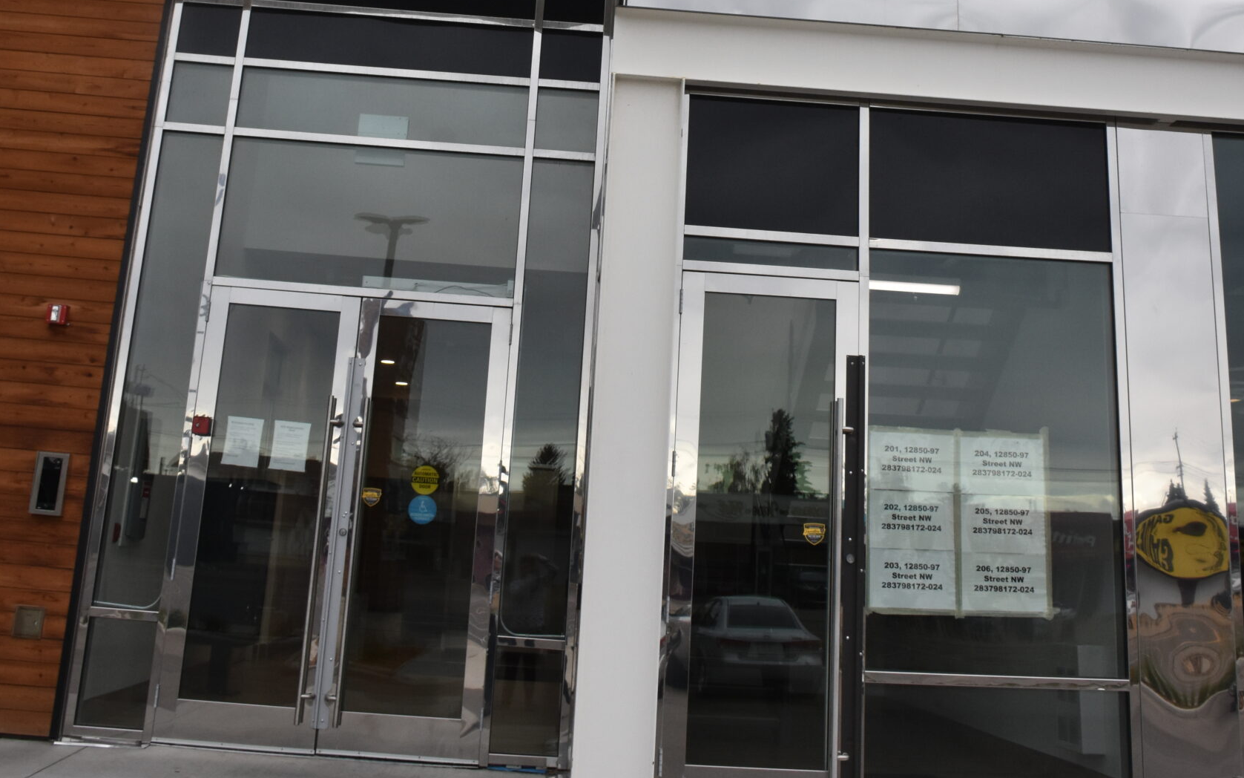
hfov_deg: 47.2
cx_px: 618
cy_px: 19
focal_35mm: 42
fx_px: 1424
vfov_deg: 28.8
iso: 800
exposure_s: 1/400
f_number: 8
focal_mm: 18
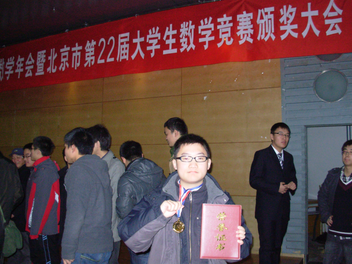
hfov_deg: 49.0
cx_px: 176
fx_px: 386
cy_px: 132
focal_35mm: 38
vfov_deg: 37.7
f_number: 2.9
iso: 200
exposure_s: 1/128
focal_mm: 6.3
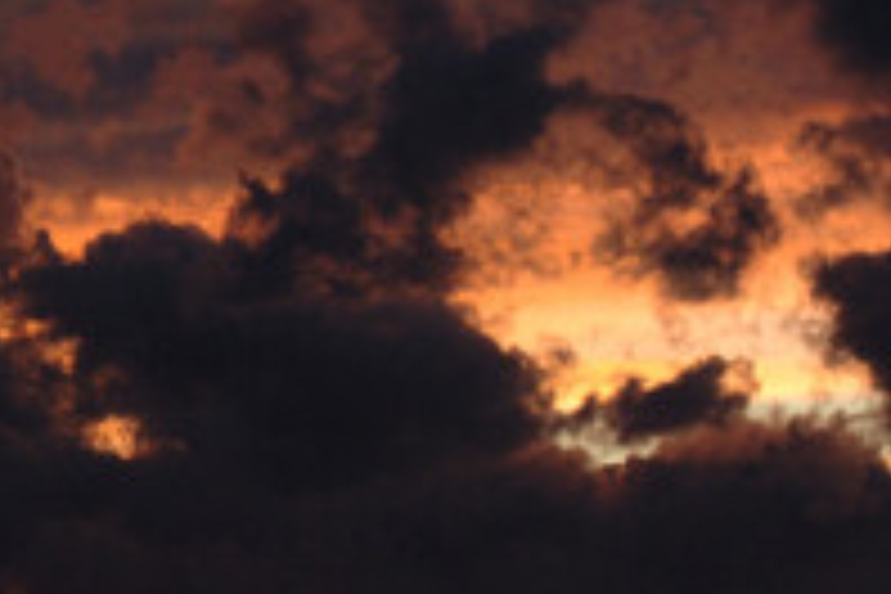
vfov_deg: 4.9
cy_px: 562
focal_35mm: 279
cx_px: -18
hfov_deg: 7.4
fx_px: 6905
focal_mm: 80
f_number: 5.6
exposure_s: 1/45
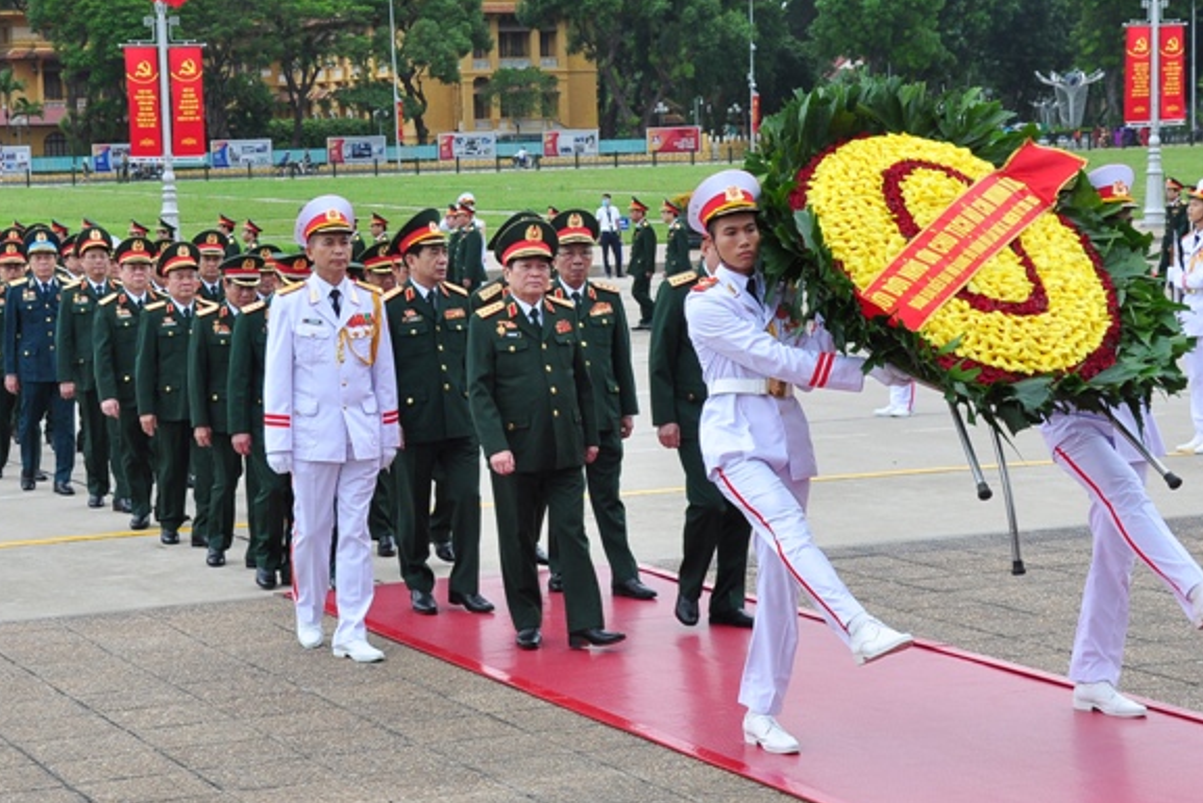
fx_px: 2430
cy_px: 372
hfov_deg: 27.8
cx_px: 569
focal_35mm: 73
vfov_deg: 18.8
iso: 320
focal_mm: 35
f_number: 9
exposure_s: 1/125
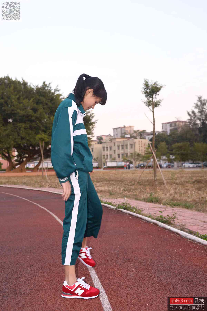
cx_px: 104
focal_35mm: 35
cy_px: 156
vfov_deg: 54.4
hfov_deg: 37.9
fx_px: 302
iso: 500
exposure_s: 1/125
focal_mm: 35
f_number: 5.6
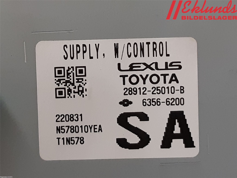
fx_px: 178
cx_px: 118
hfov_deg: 67.3
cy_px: 89
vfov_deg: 53.1
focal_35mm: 26
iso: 160
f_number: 1.7
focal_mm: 3.93
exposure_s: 1/50
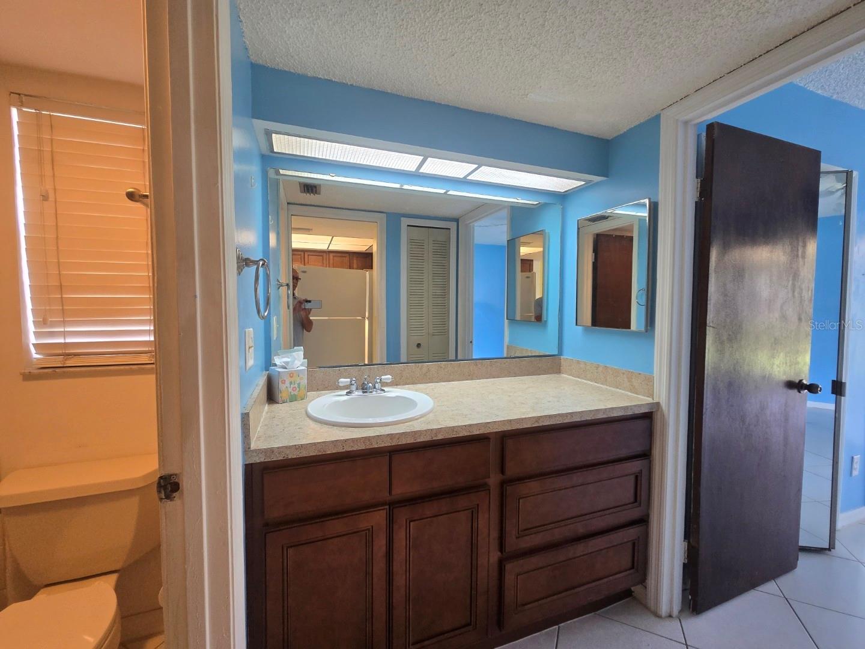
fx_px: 325
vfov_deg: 89.9
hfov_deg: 106.2
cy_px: 324
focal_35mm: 13
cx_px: 432
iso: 200
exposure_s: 1/60
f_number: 2.2
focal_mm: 2.2
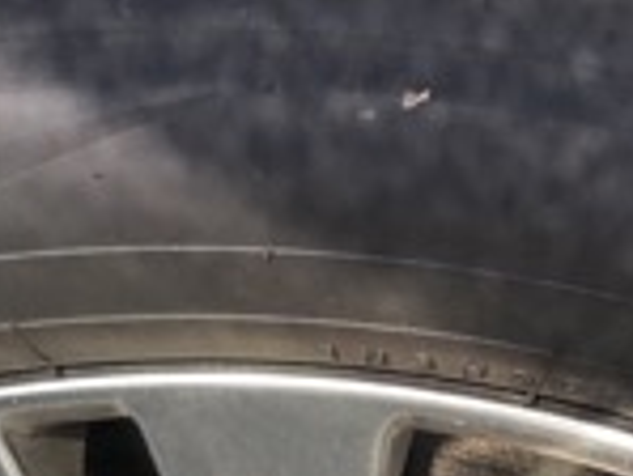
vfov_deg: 11.6
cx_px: 314
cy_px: 812
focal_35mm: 120
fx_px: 2196
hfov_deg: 16.4
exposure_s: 1/60
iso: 32
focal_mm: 3.99
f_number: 1.8
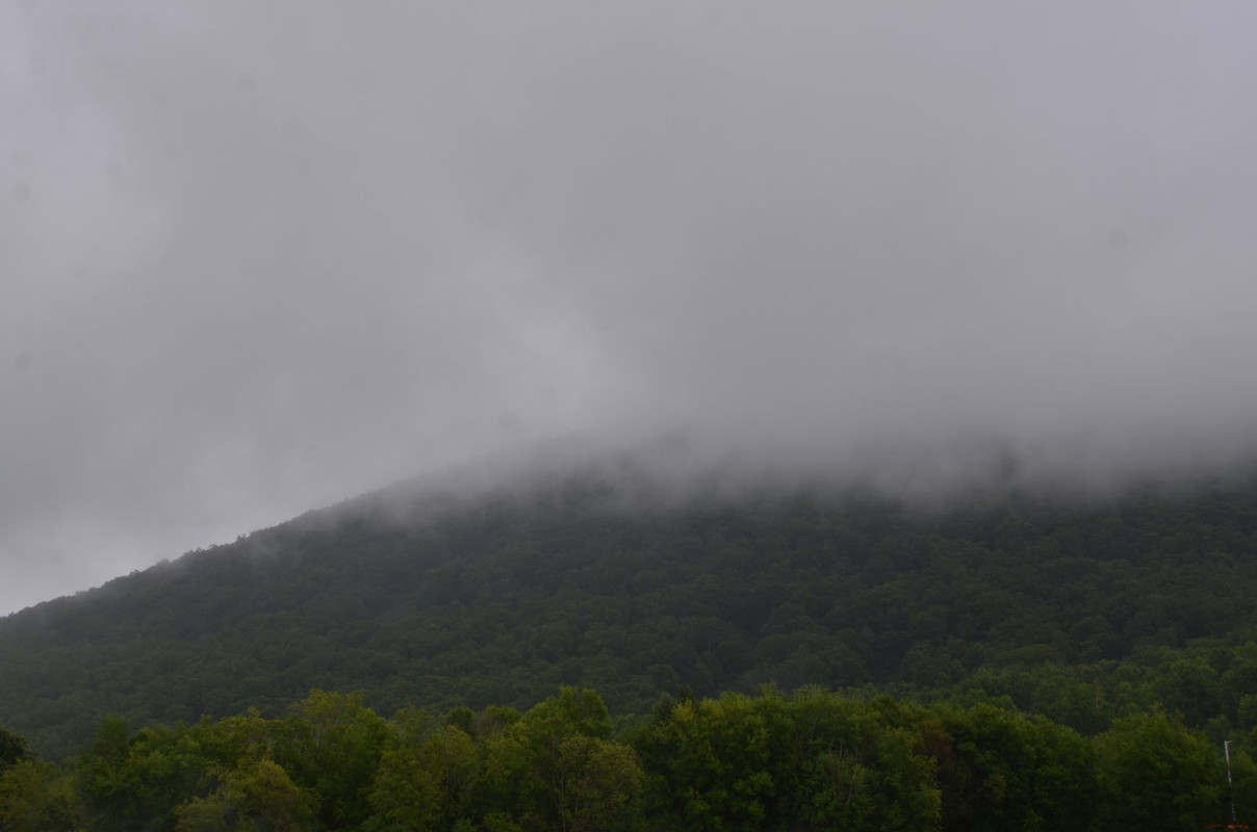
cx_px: 628
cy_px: 416
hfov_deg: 45.0
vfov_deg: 30.7
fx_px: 1516
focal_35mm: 44
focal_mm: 29
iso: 180
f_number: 8
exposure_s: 1/250
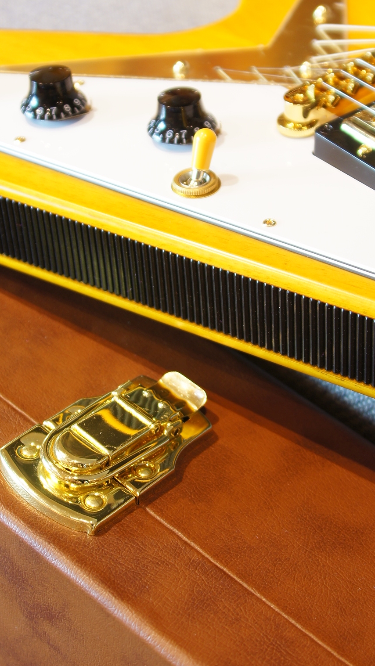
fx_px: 1254
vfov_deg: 29.7
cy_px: 283
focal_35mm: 71
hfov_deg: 17.0
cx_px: 212
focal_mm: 30
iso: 100
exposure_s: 1/5
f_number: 4.5
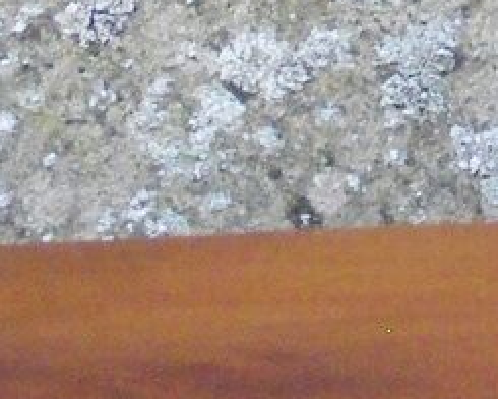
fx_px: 4967
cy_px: -904
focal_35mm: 337
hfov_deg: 5.3
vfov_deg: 4.4
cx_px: 1610
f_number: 3.6
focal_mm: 5.9
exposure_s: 1/80
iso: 100
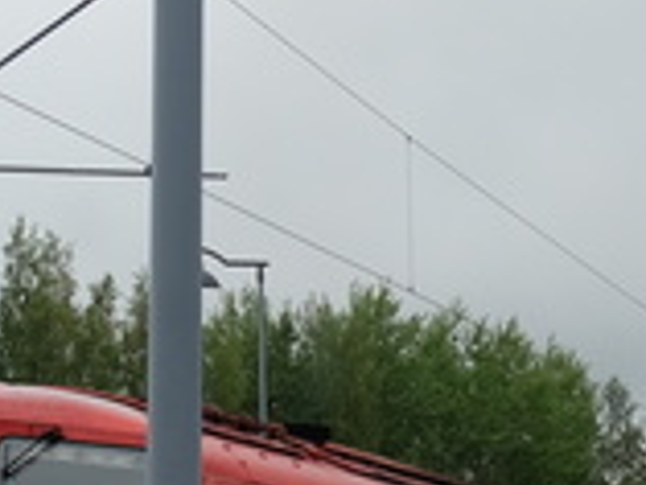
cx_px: 1000
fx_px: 2801
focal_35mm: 150
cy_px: 764
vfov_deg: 9.6
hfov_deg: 12.4
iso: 200
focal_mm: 20.5
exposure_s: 1/140
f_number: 4.5
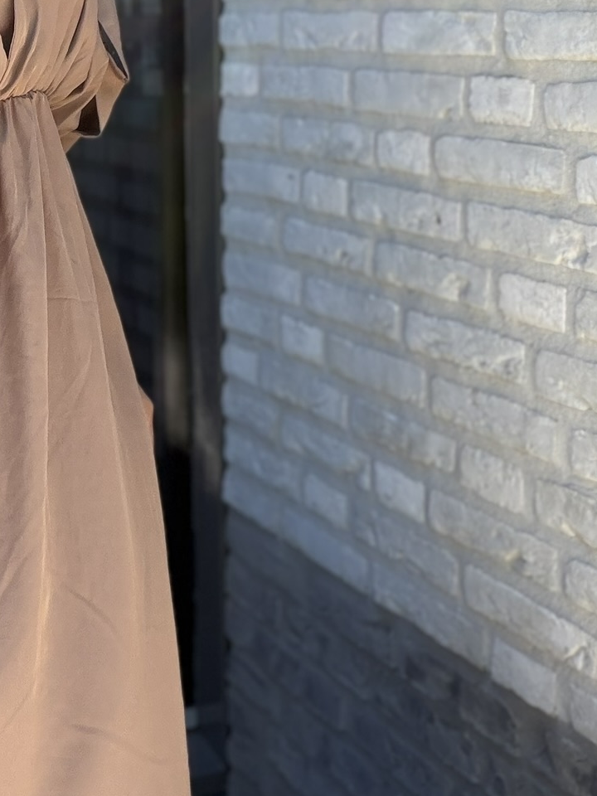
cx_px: 63
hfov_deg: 22.4
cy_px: 182
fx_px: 1472
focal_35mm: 64
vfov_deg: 29.7
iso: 32
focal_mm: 2.71
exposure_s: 1/245
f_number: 1.9
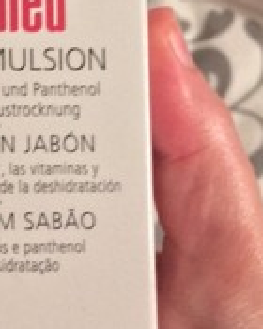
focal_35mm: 81
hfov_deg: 18.4
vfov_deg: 23.0
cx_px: -1
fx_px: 788
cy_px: 39
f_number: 2.2
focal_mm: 4.15
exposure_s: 1/17
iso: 320
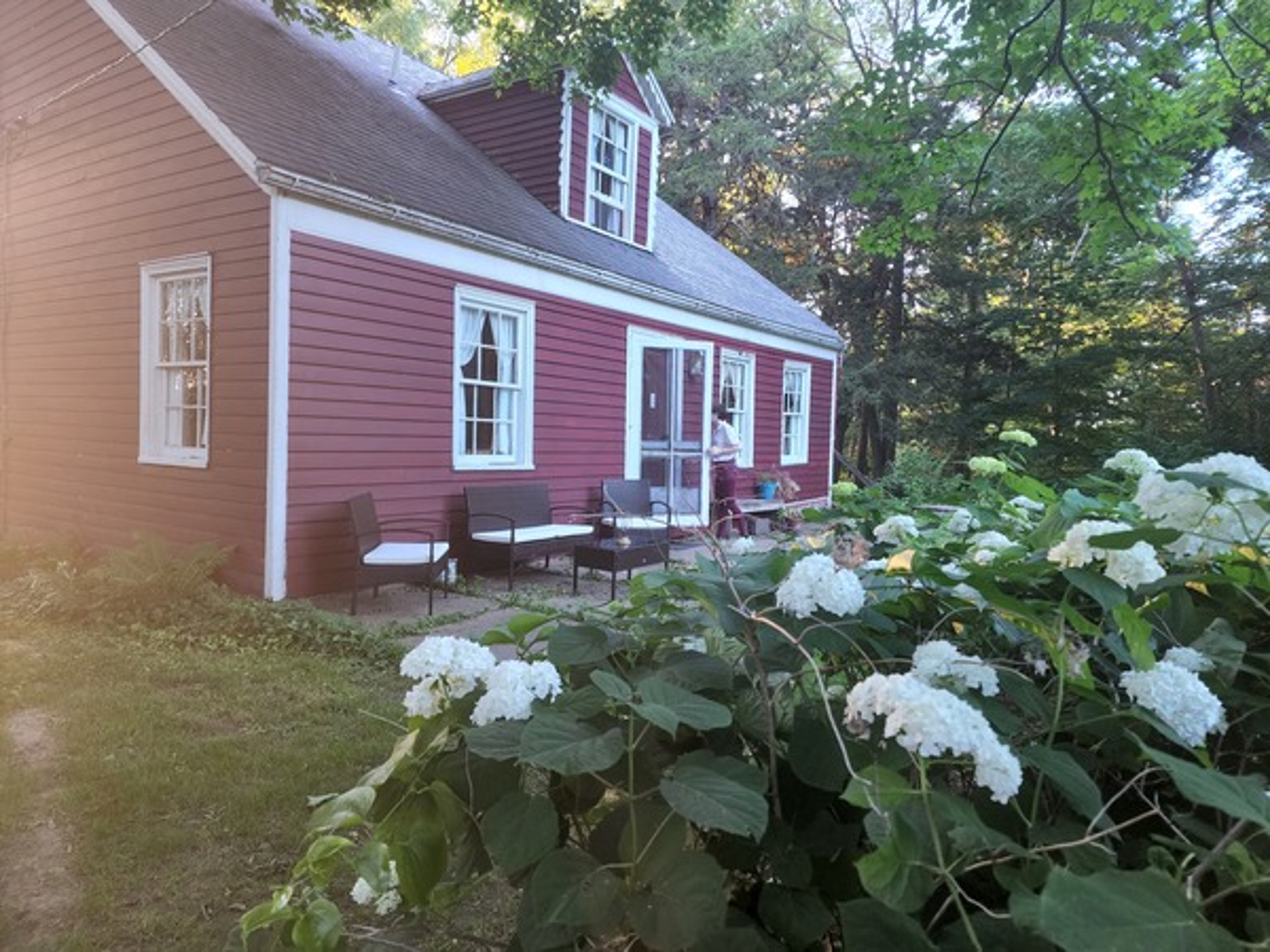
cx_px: 635
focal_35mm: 23
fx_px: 844
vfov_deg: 58.9
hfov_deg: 73.9
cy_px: 476
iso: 400
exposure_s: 1/120
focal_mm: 6.4
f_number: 1.8
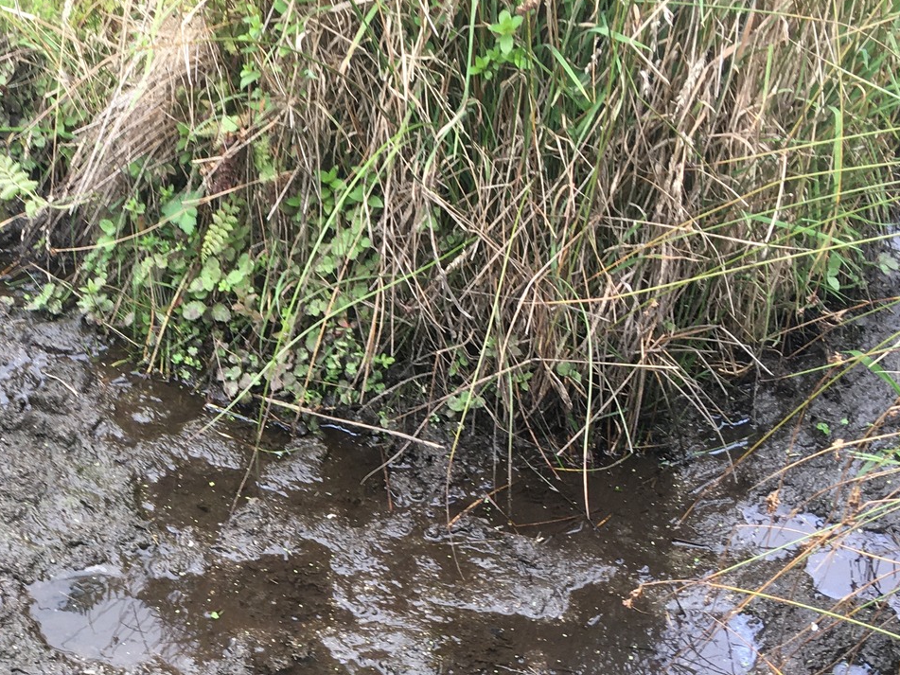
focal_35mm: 61
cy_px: 582
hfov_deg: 30.3
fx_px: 1586
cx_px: 89
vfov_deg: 23.5
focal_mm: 4.15
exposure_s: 1/120
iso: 25
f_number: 2.2
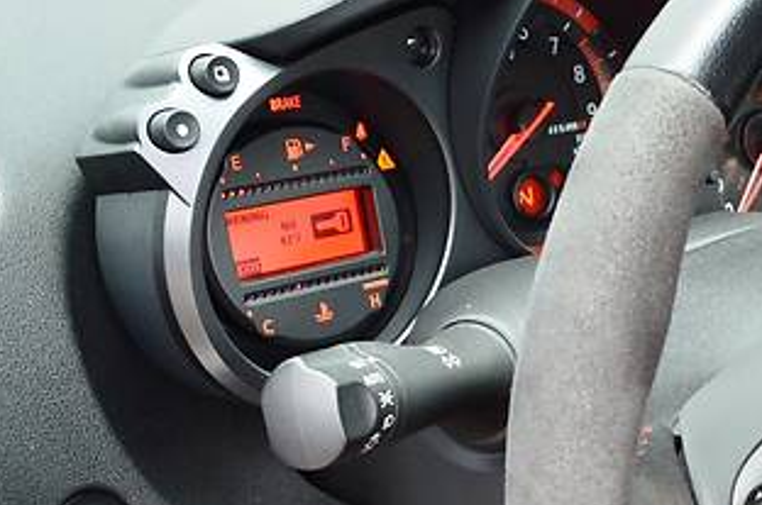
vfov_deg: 17.4
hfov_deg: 24.8
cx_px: 808
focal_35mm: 77
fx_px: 1627
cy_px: 451
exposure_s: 1/60
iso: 800
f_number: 6.3
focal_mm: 20
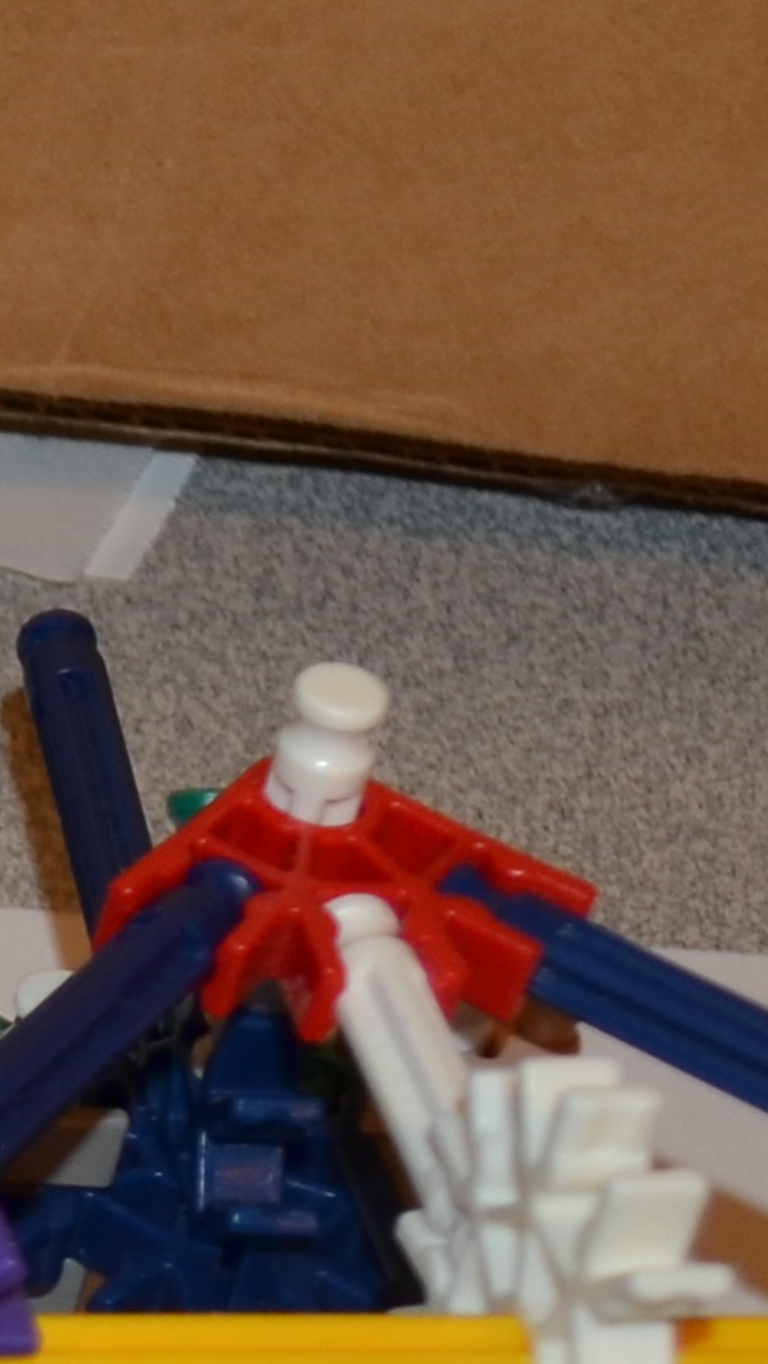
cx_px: -2257
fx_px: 7380
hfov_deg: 5.3
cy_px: 1228
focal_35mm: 204
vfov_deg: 10.5
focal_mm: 22
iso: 200
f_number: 5.6
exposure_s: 1/30
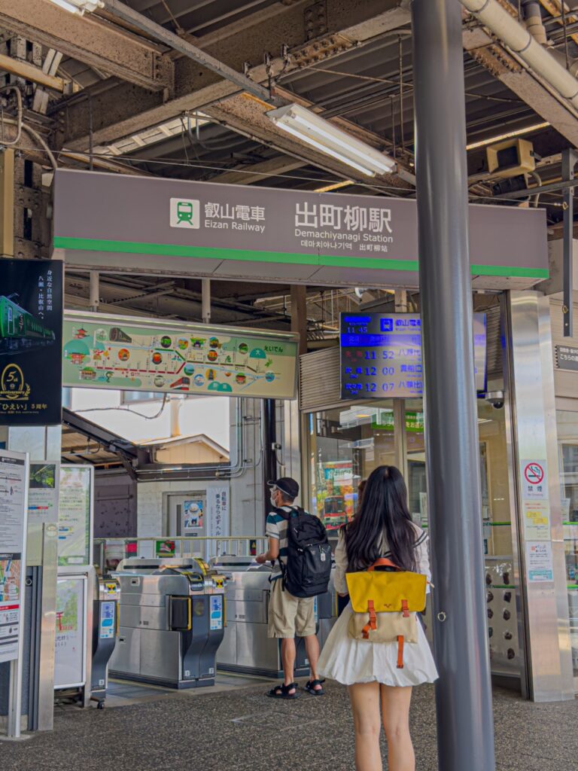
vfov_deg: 39.7
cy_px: 386
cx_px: 289
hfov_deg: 30.3
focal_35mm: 48
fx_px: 1069
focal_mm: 6.86
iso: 80
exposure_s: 1/250
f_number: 1.8
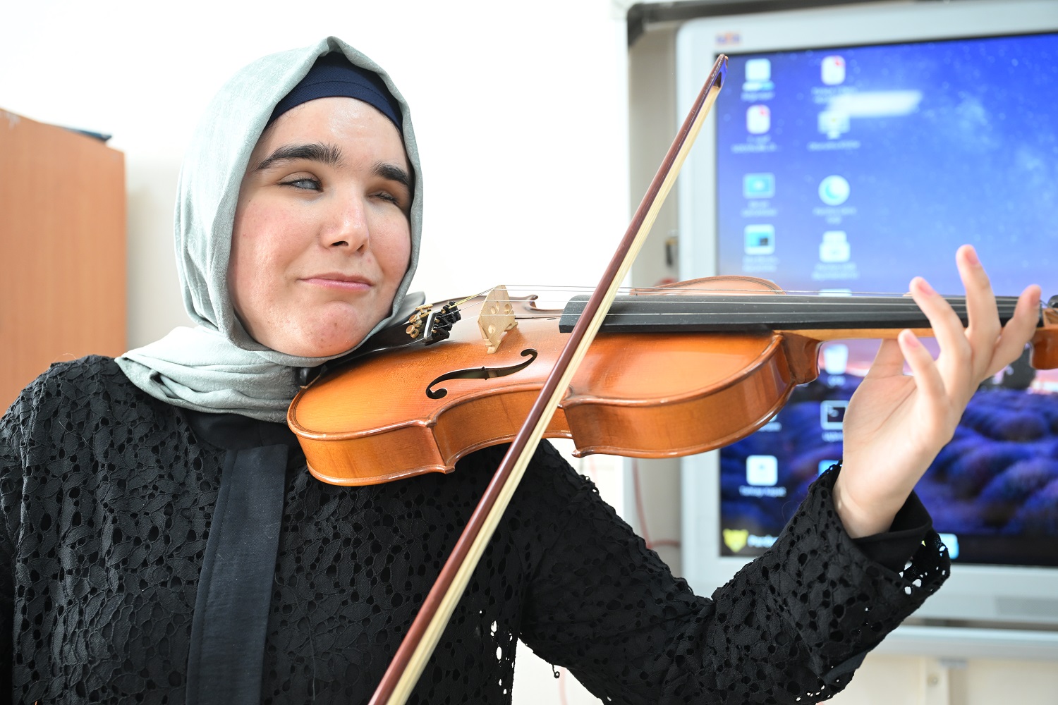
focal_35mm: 34
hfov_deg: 56.5
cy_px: 352
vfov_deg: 39.4
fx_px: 984
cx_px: 529
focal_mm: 33.5
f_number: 4
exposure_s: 1/100
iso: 1000
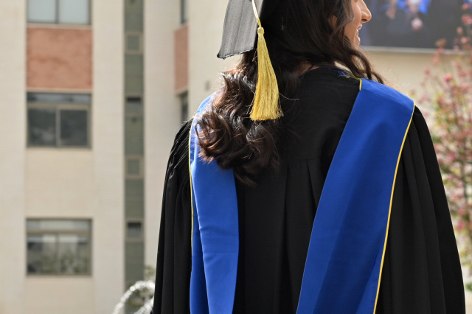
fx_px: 2293
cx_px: 431
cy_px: 105
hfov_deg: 11.7
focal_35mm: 175
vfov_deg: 7.8
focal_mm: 70
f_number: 7.1
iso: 320
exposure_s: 1/500
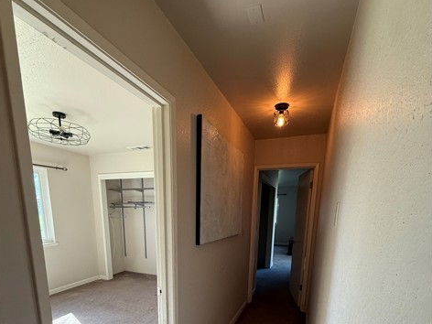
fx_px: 237
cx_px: 213
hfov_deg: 84.7
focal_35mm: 19
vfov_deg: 63.0
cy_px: 258
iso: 320
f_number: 2.2
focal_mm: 2.22
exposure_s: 1/120
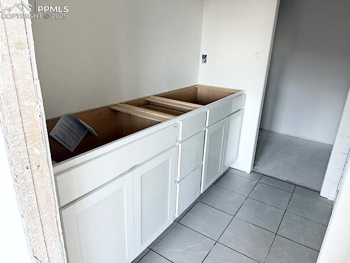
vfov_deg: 56.8
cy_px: 132
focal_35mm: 24
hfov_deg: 71.6
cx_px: 175
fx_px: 243
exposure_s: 1/60
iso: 320
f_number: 1.78
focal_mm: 6.76
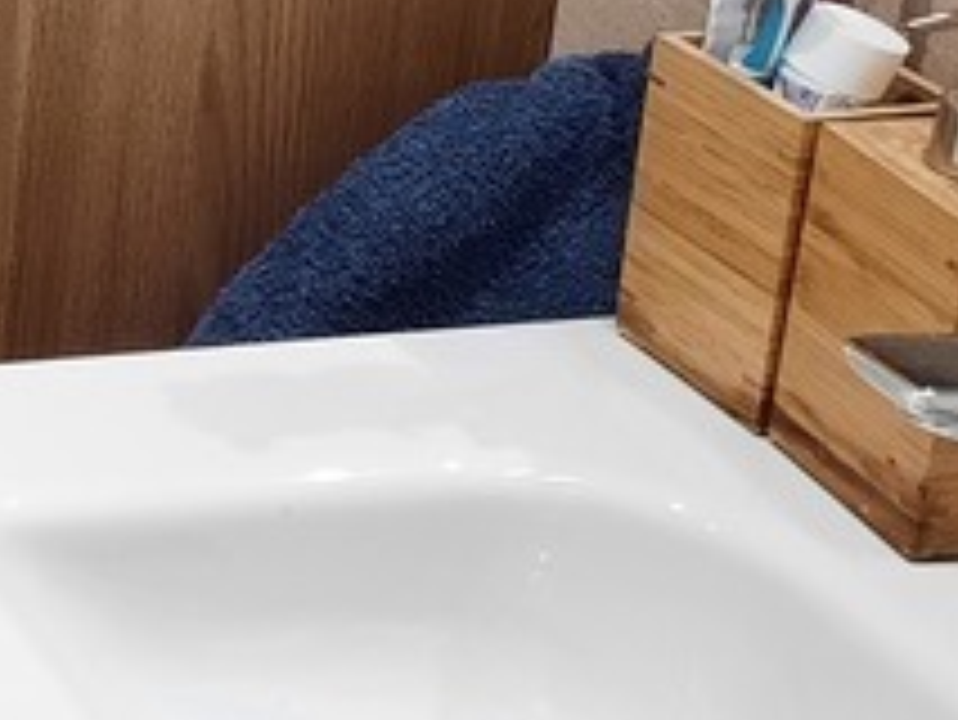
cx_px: -1025
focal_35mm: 120
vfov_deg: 12.1
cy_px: -108
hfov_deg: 13.7
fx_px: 3323
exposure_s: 1/60
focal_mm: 4.6
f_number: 2
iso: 320
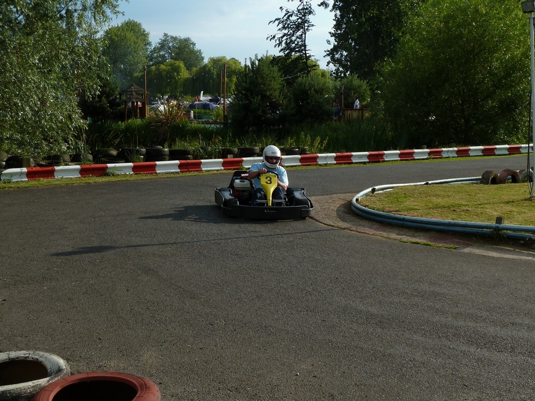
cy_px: 200
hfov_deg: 39.7
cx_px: 268
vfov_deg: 30.3
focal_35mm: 48
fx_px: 742
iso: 80
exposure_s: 1/500
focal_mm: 7.9
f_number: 4
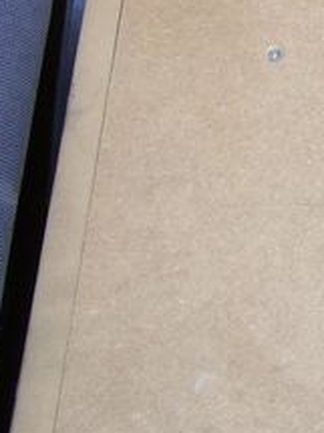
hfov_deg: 12.7
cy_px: -105
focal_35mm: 113
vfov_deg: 16.6
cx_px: 421
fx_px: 1412
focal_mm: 6.3
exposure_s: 1/60
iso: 80
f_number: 2.8
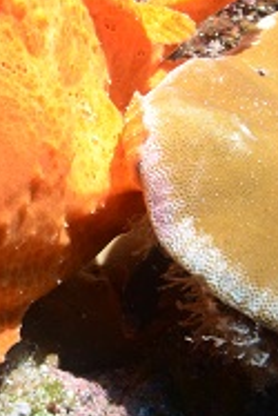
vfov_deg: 21.2
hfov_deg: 14.1
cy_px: 145
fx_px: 1110
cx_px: 0
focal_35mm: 96
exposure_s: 1/250
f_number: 13
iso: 800
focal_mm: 30
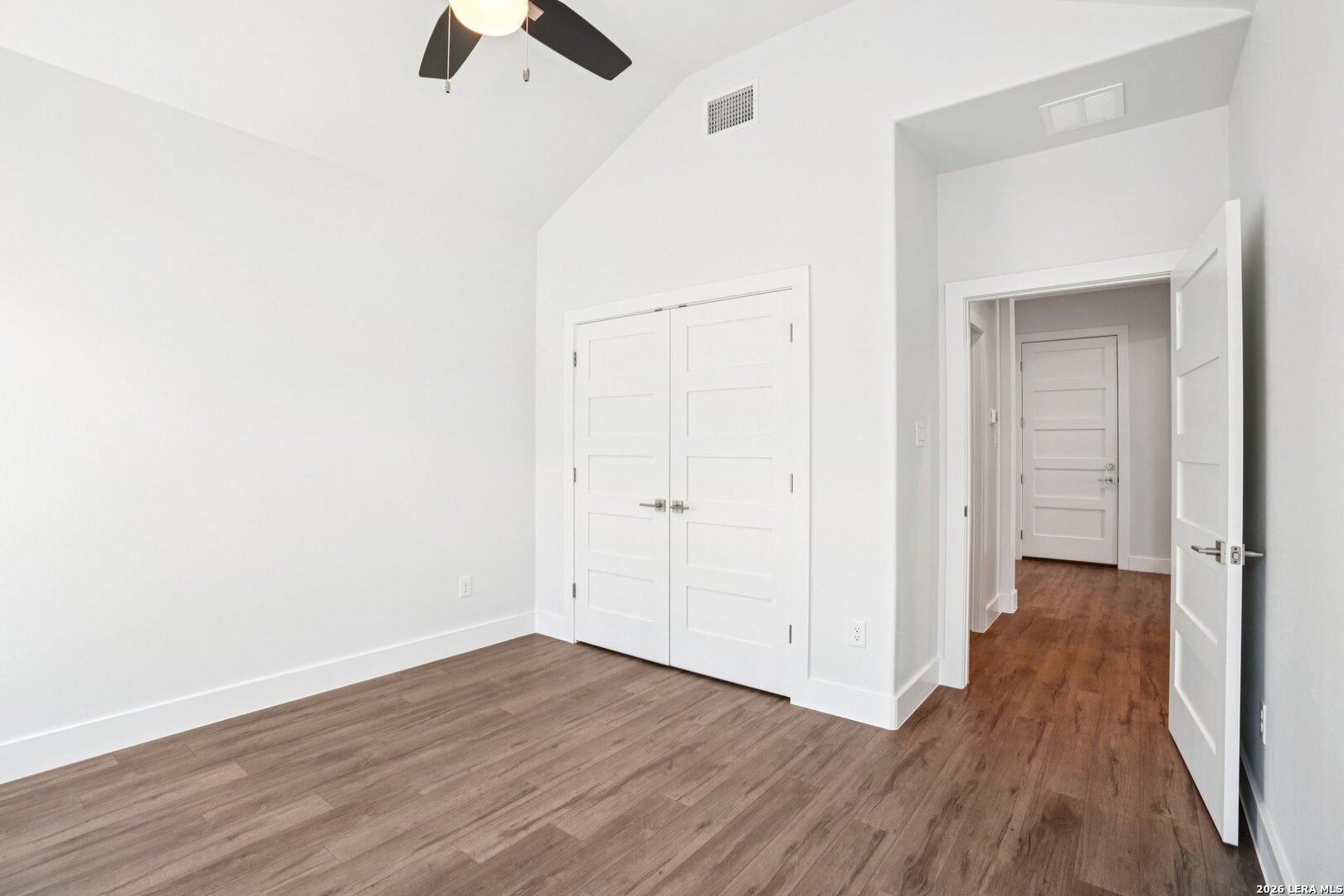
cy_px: 448
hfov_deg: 96.7
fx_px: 597
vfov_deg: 73.7
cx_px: 672
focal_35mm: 16
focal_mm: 16
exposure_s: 1/45
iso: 400
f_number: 8
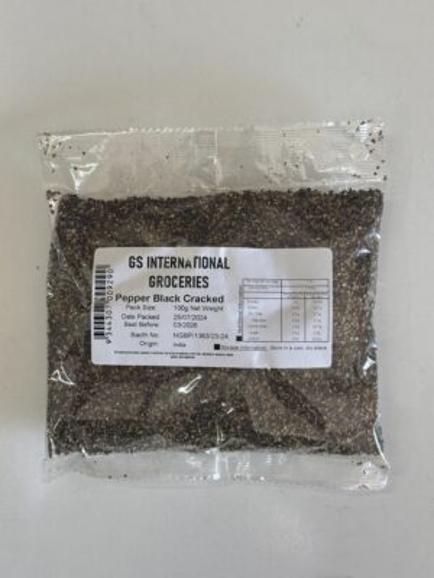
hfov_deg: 28.0
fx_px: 869
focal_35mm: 52
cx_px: 217
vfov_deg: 36.8
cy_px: 289
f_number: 1.6
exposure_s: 1/100
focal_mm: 5.96
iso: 64
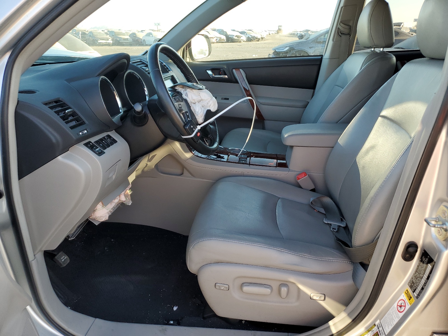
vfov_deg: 53.1
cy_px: 168
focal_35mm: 26
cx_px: 224
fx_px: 336
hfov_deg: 67.3
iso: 50
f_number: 1.5
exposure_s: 1/286
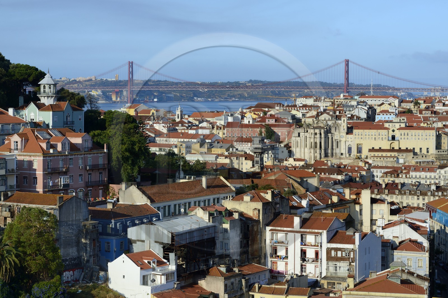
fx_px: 1219
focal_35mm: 98
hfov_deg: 20.8
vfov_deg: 13.9
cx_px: 224
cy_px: 149
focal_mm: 98
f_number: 14
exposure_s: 1/200
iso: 200
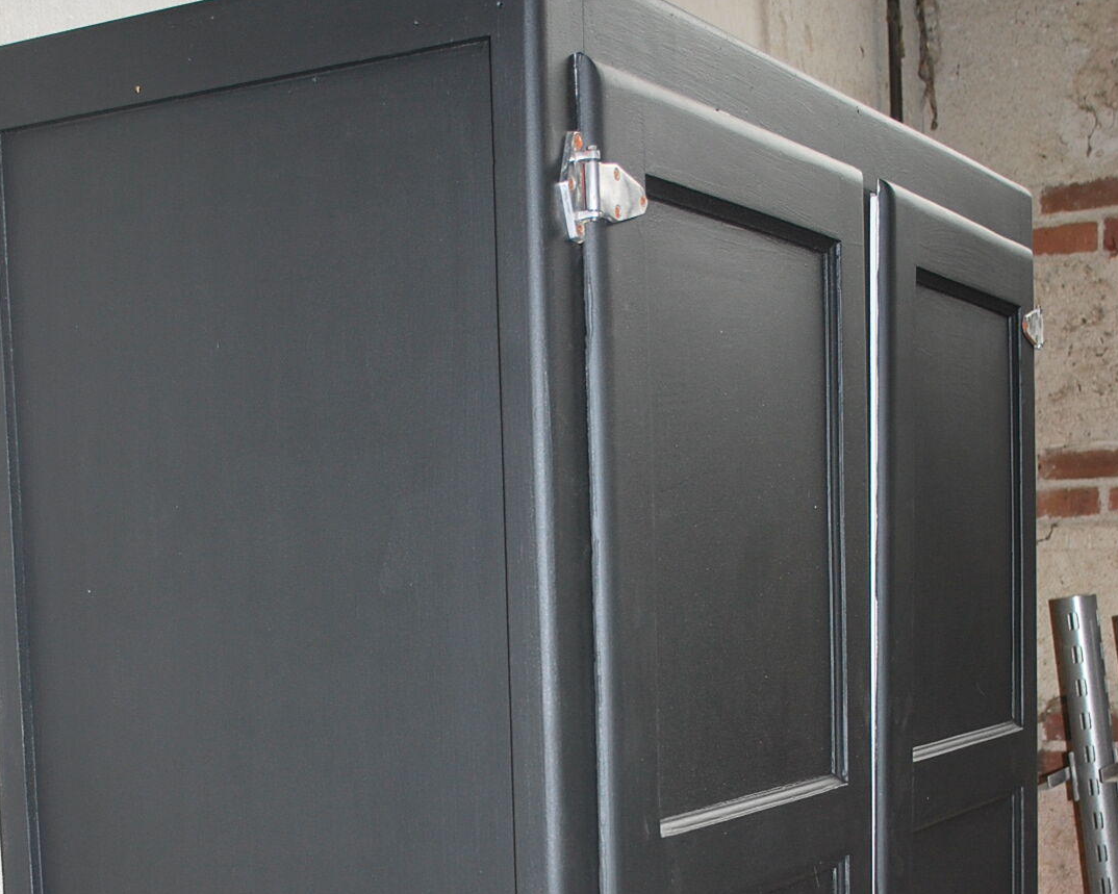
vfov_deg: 24.3
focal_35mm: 61
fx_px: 2018
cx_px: 455
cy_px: 797
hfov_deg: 30.9
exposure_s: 1/60
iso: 200
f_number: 4.2
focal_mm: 24
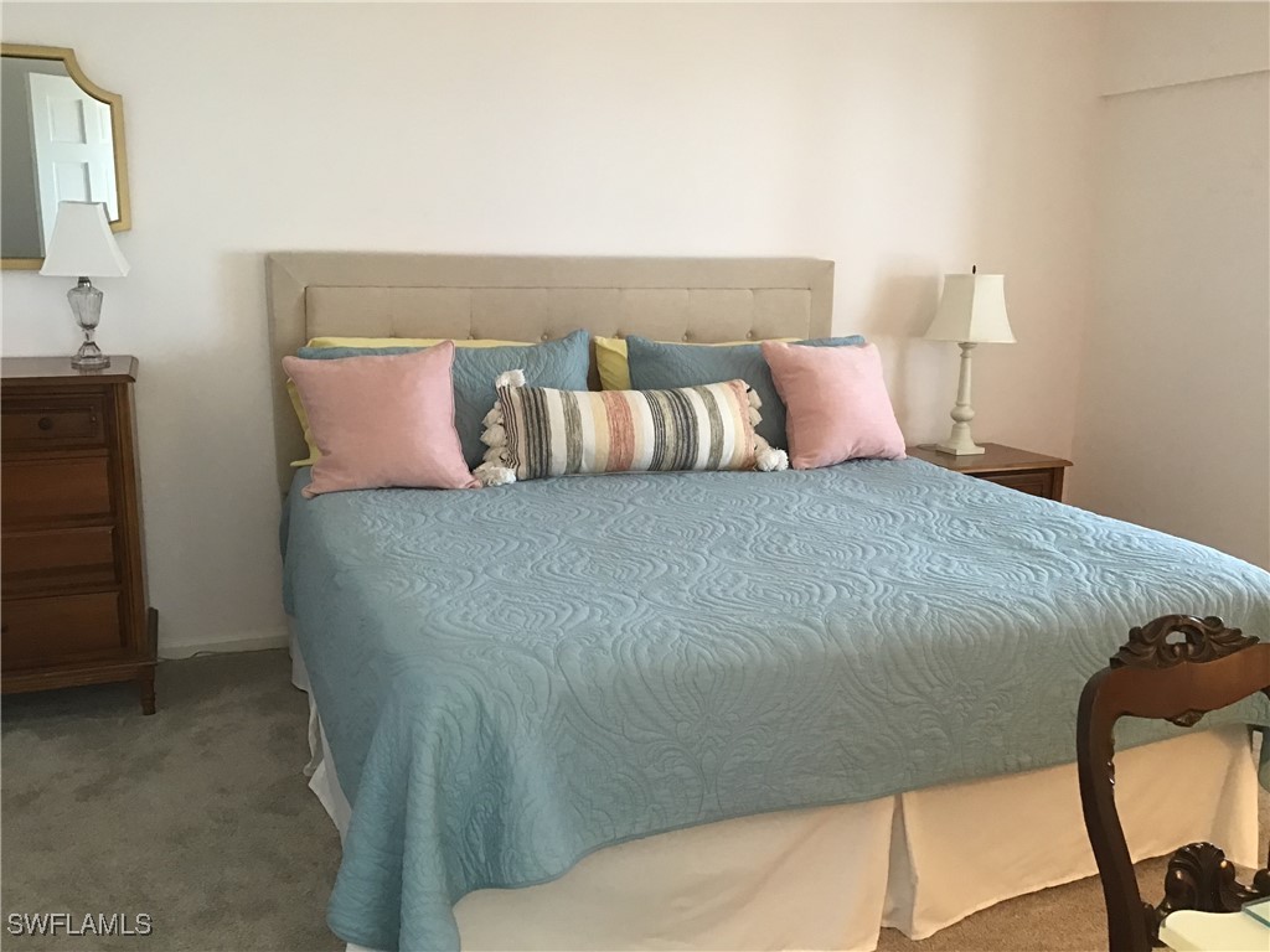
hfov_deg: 58.4
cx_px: 635
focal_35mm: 31
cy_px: 476
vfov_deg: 45.4
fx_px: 1137
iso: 100
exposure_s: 1/30
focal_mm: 3.3
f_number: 2.4
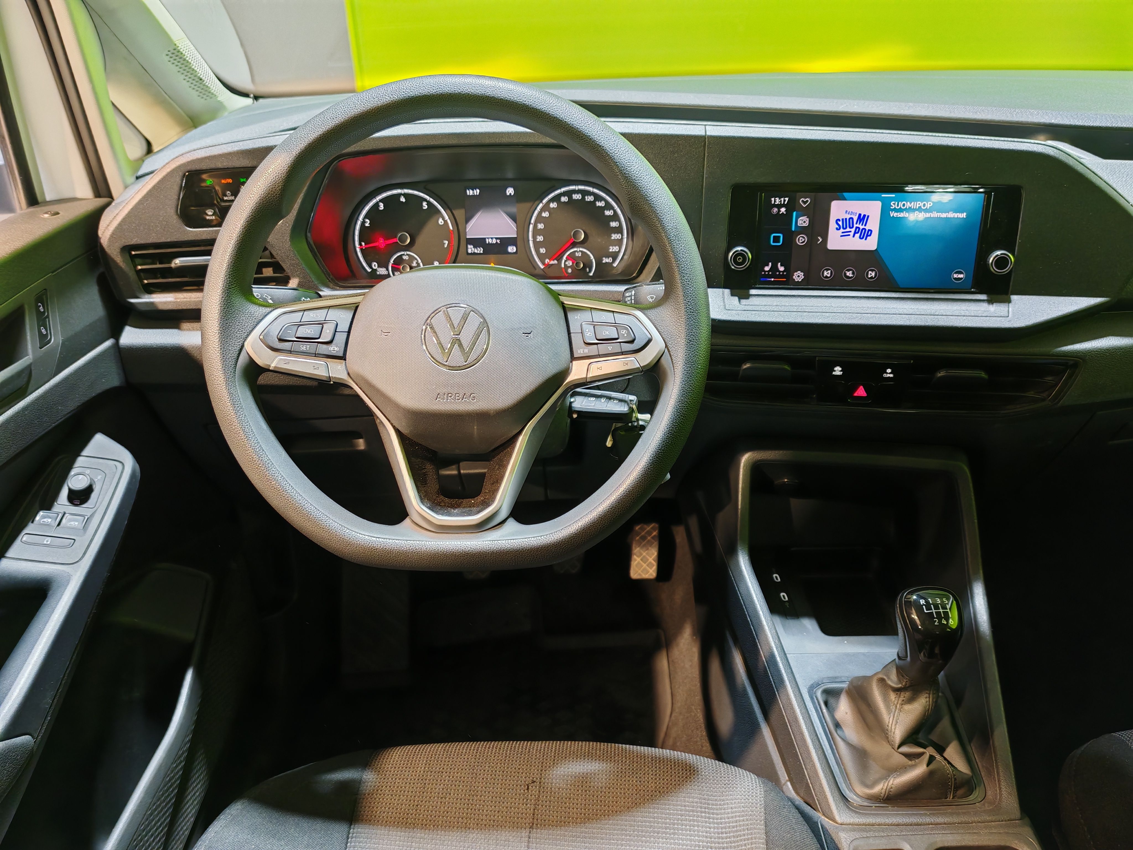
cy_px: 425
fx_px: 884
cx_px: 566
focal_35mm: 27
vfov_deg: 51.4
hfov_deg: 65.3
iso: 125
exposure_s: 1/33
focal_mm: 6.83
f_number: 1.4
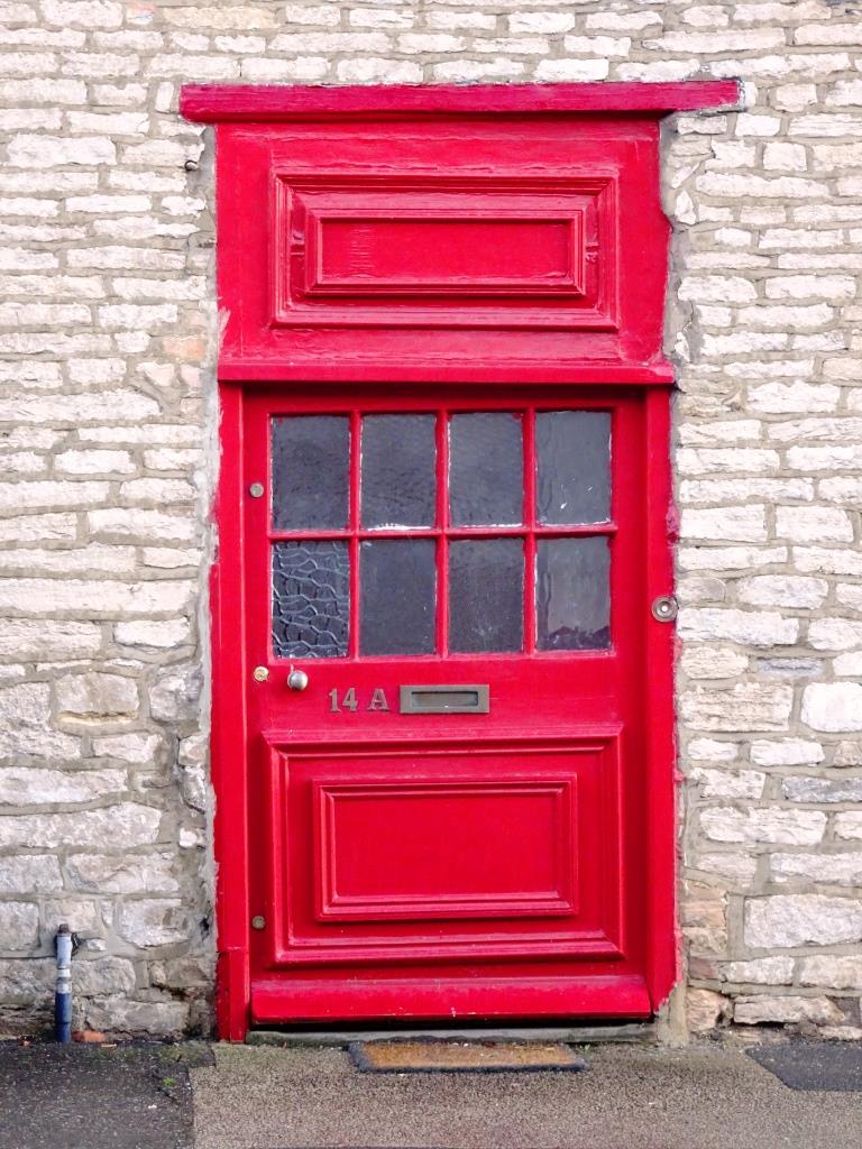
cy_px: 574
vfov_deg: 16.6
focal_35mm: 119
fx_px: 3951
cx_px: 431
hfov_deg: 12.5
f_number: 5.6
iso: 500
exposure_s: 1/125
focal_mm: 20.29
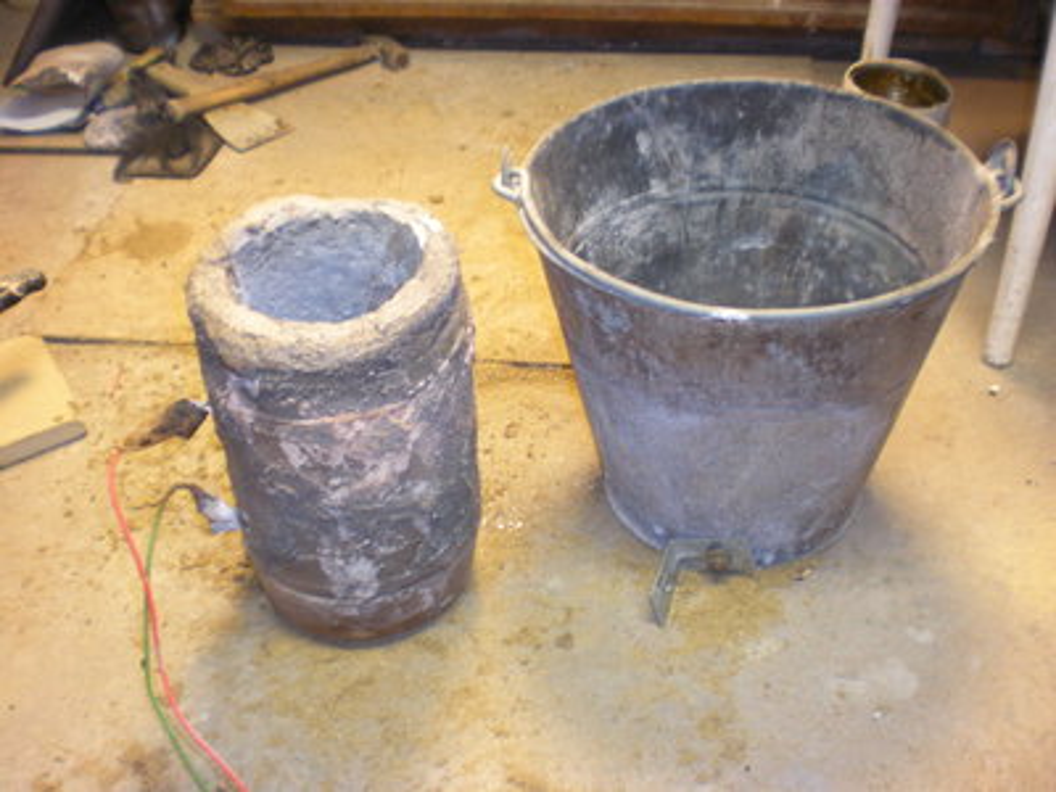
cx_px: 528
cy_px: 396
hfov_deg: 49.0
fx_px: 1159
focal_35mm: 38
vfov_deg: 37.7
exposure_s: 1/8
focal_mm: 6.3
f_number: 3.1
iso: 208
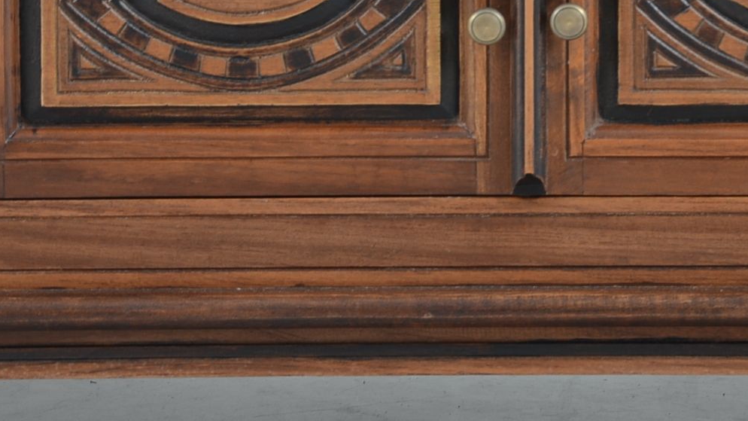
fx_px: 8098
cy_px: -175
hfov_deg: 5.3
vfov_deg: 3.0
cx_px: 527
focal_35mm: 408
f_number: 6.3
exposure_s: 1/80
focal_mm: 105
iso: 160
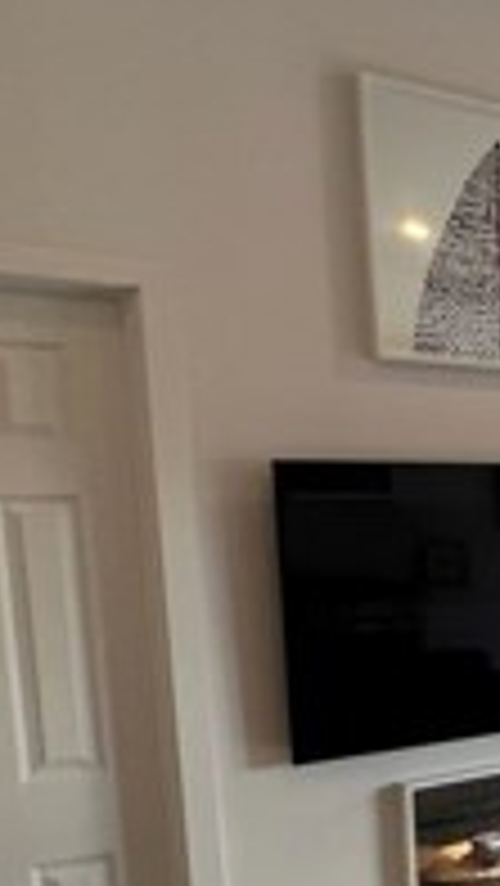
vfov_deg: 43.5
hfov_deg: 17.9
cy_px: 639
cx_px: 1005
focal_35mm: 46
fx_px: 1083
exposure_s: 1/120
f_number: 1.8
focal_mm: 1.57
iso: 40
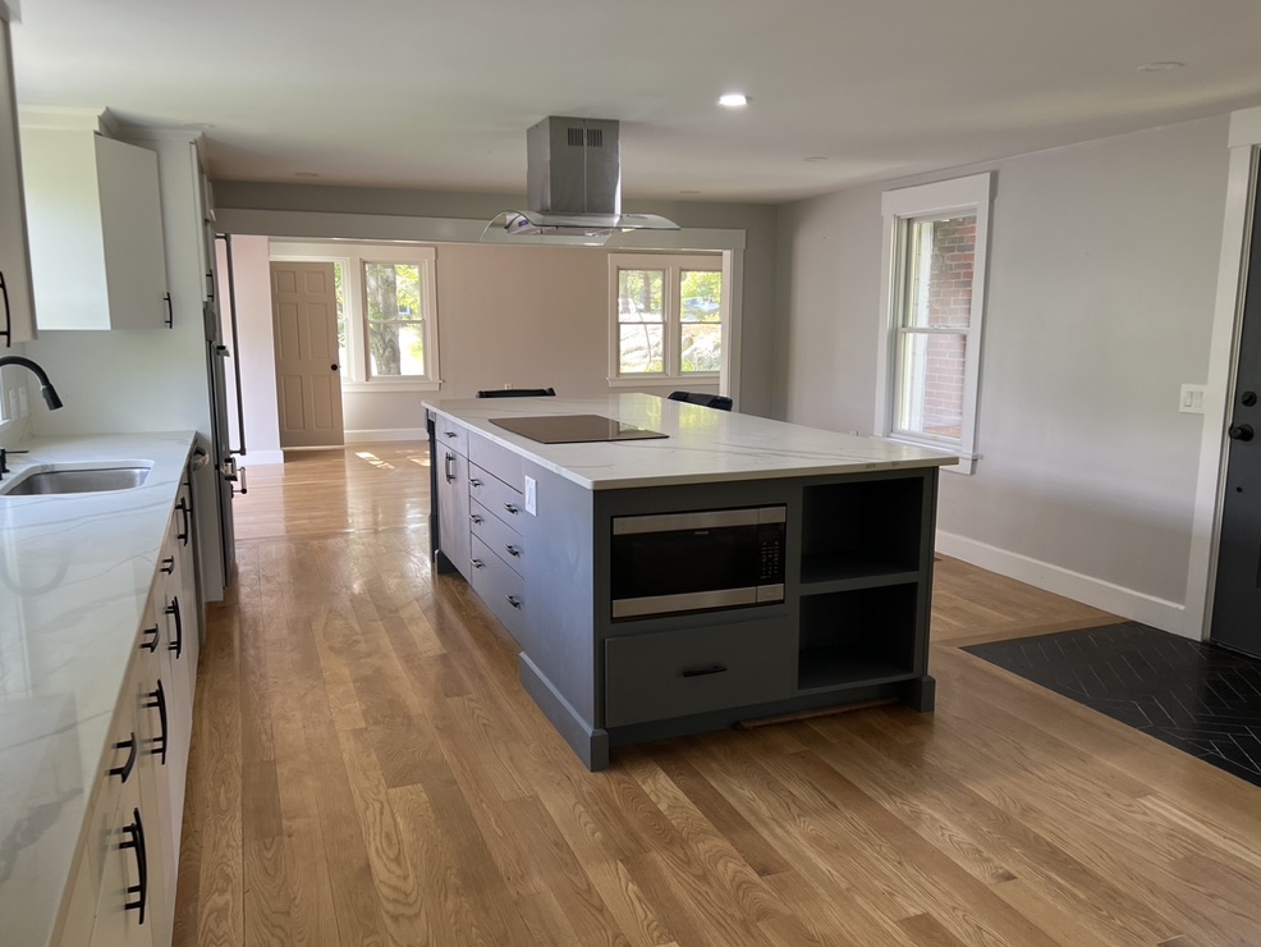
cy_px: 484
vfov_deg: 51.4
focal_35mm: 27
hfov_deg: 65.3
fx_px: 984
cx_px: 625
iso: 80
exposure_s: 1/120
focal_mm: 5.7
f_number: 1.5
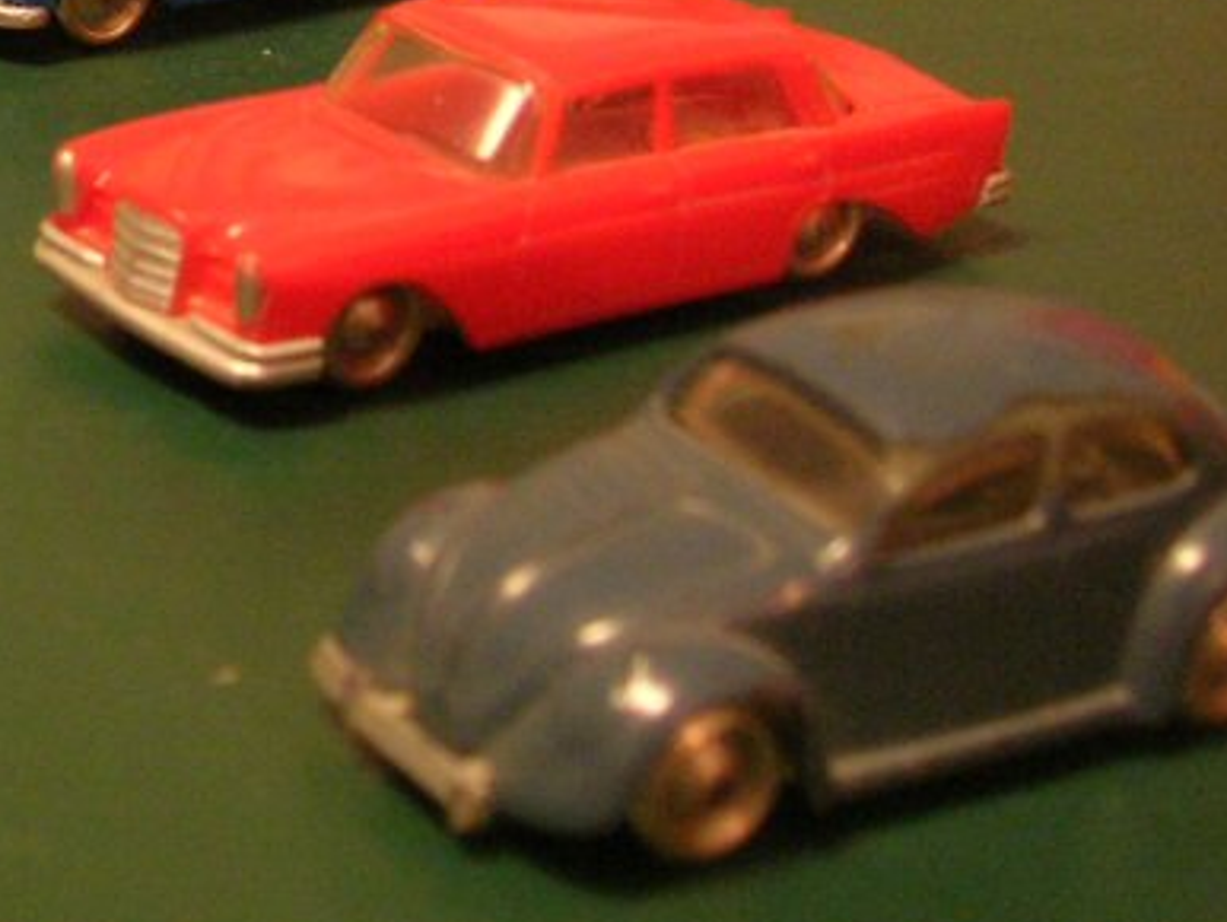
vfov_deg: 14.3
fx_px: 3618
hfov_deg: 18.4
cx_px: -195
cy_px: -32
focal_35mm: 102
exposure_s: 1/4
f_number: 3
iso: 171
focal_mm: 6.4
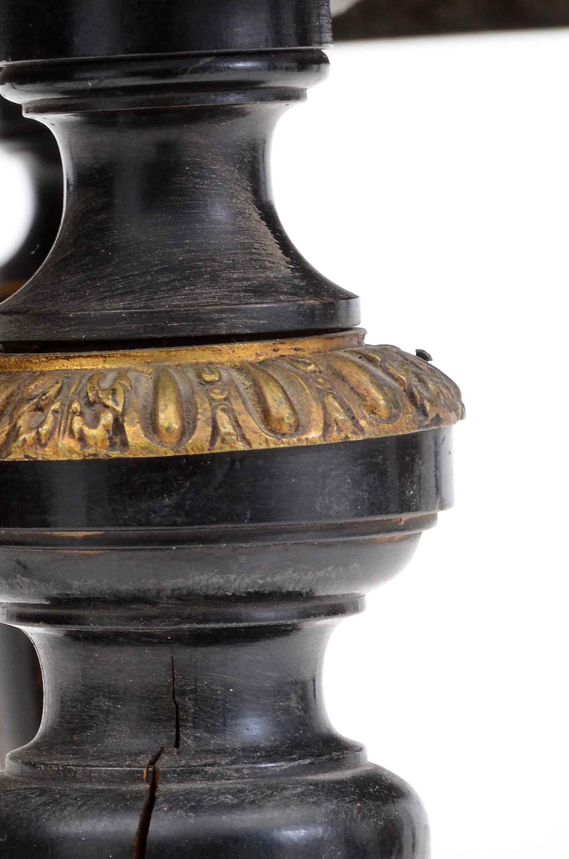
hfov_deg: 4.6
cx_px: 163
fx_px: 7096
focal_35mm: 298
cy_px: 692
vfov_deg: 6.9
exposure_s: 1/80
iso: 400
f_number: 16
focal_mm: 95
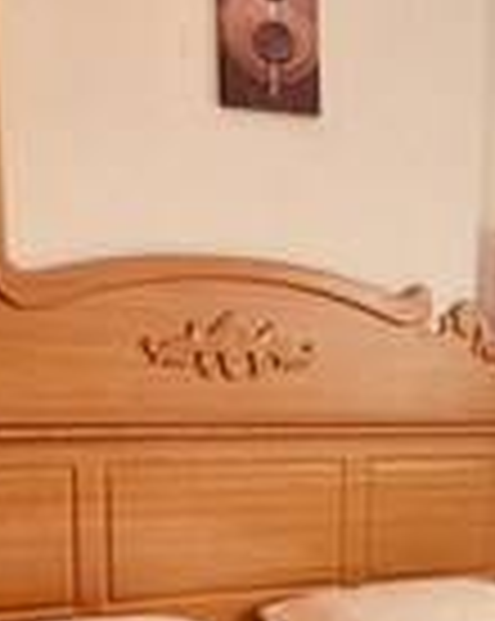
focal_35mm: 84
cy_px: 727
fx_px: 1542
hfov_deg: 17.6
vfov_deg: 21.3
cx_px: 556
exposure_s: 1/60
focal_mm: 5.96
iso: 160
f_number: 1.6
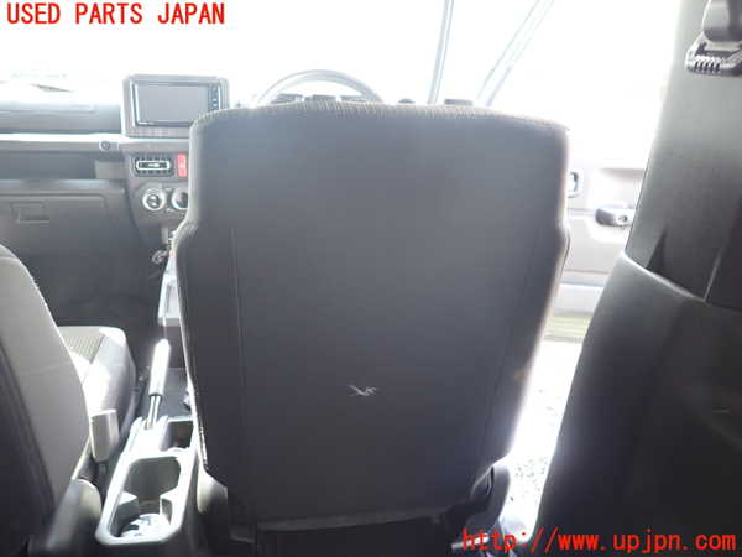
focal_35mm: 25
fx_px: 536
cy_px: 278
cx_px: 371
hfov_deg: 69.4
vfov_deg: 54.9
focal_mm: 4.5
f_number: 2
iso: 200
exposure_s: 1/30
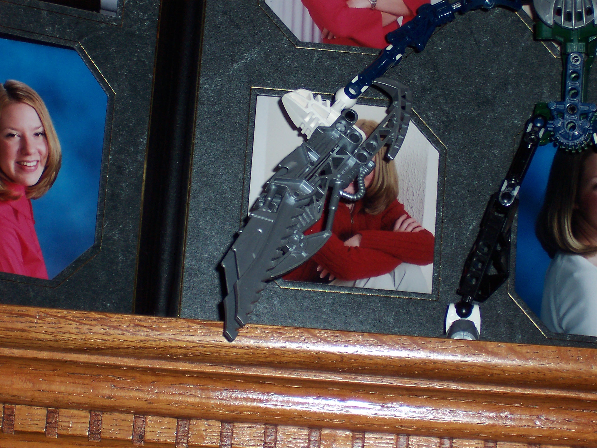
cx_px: 298
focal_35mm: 144
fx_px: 2483
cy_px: 224
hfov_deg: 13.7
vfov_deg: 10.3
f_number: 4.9
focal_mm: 22.4
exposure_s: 1/125
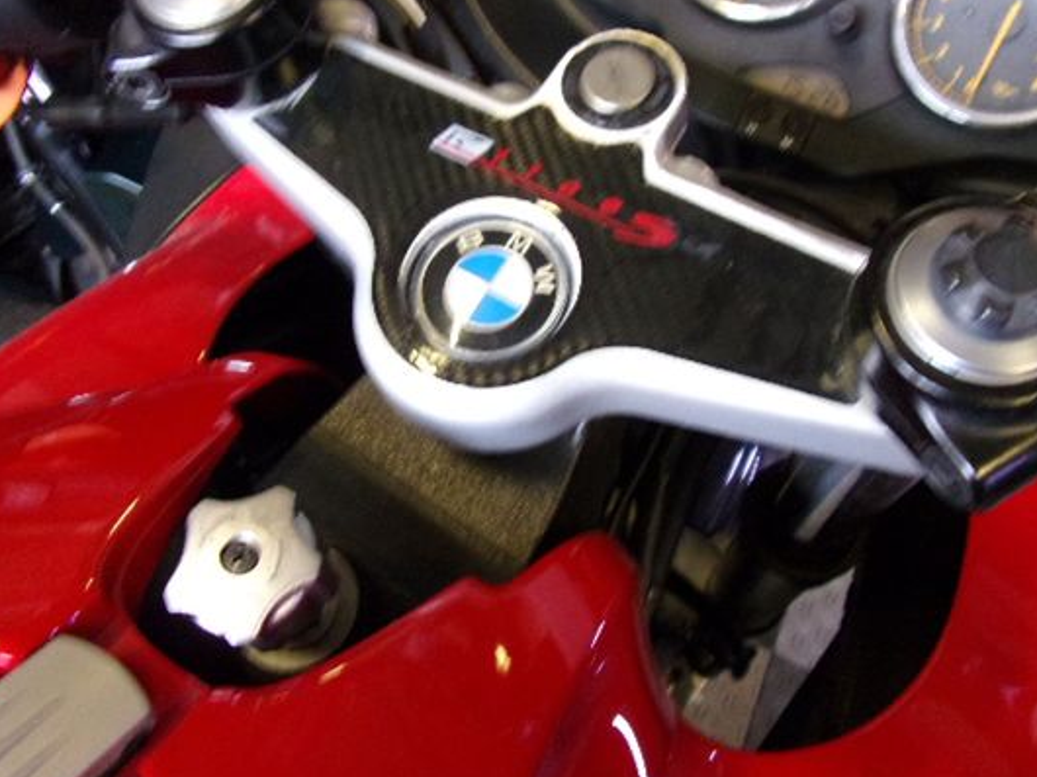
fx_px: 868
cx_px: 544
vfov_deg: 48.0
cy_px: 329
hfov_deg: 61.7
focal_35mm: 29
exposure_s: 1/17
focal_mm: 4.3
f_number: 3.3
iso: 306
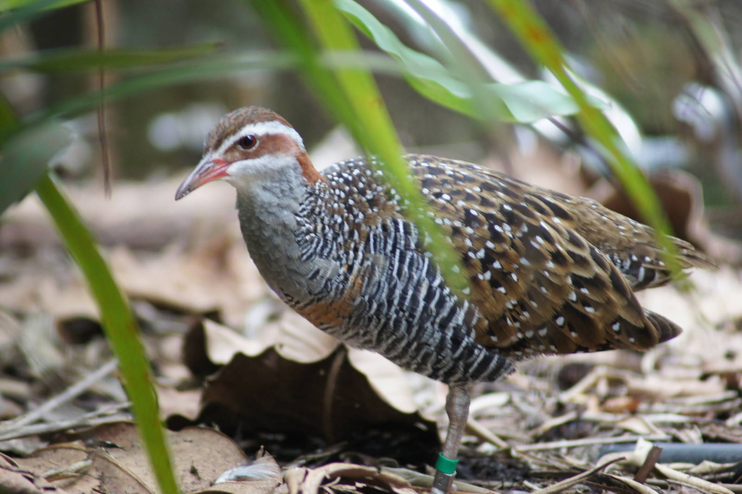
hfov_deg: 4.6
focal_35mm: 450
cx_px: 371
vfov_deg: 3.1
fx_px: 9270
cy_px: 247
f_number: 5.6
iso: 400
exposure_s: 1/25
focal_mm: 300
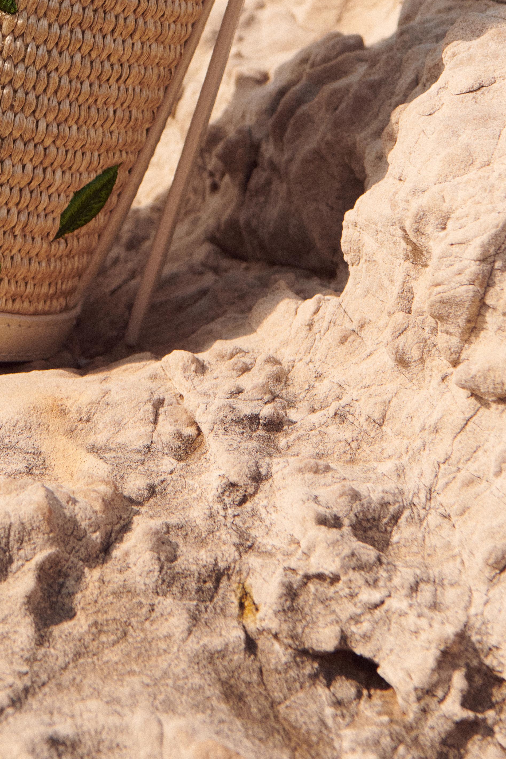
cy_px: -18
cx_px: -125
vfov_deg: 10.3
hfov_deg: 6.9
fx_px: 4154
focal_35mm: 197
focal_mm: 70
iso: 800
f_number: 8
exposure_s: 1/400
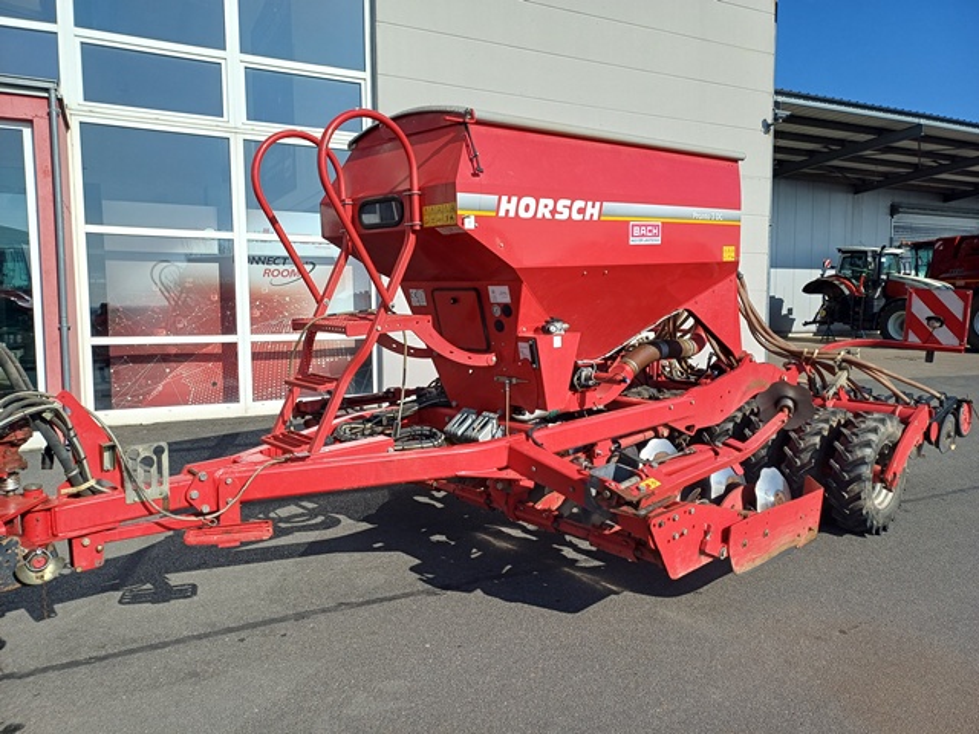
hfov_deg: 69.4
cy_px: 367
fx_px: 707
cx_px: 490
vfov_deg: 54.9
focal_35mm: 25
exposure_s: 1/1795
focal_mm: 4.65
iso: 50
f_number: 1.8
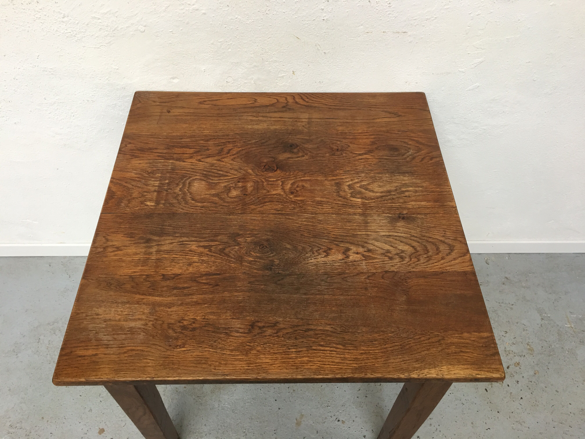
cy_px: 220
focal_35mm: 29
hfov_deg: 61.7
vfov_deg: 48.2
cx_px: 292
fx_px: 490
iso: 40
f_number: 2.2
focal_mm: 4.15
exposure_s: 1/17
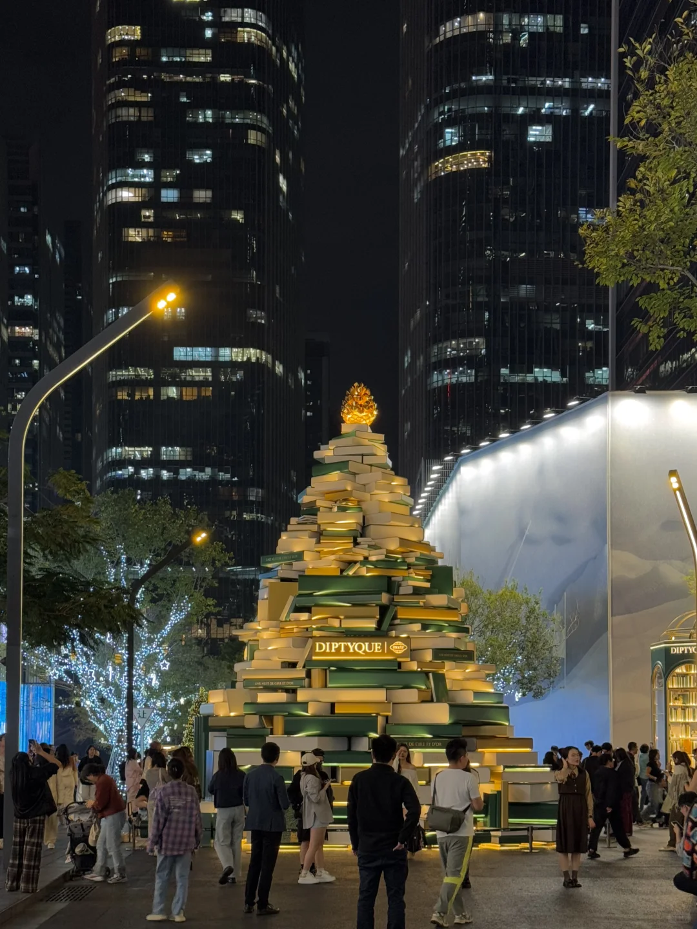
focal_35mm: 48
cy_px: 464
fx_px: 1289
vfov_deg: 39.7
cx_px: 348
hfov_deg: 30.3
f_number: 1.78
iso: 125
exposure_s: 1/50
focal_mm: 6.76
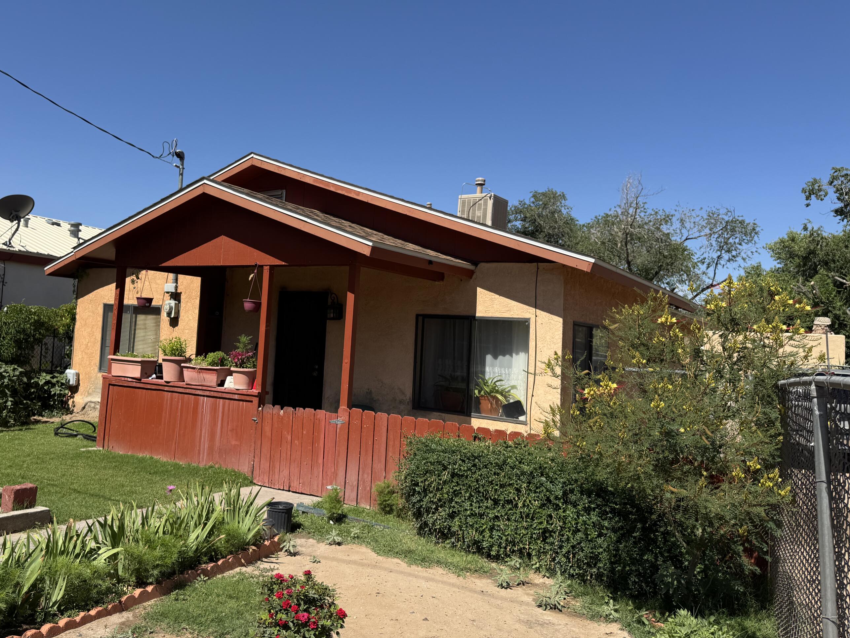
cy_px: 293
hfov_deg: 63.1
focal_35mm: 28
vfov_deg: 49.7
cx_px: 363
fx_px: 688
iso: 80
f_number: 1.78
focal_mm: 6.76
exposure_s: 1/4310
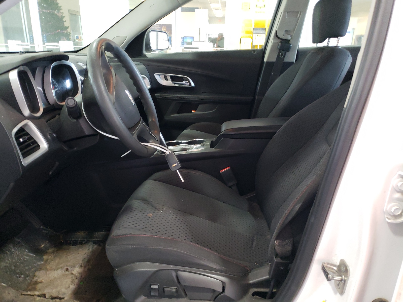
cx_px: 202
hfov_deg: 67.3
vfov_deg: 53.1
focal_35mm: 26
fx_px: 303
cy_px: 151
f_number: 1.5
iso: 284
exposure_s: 1/30
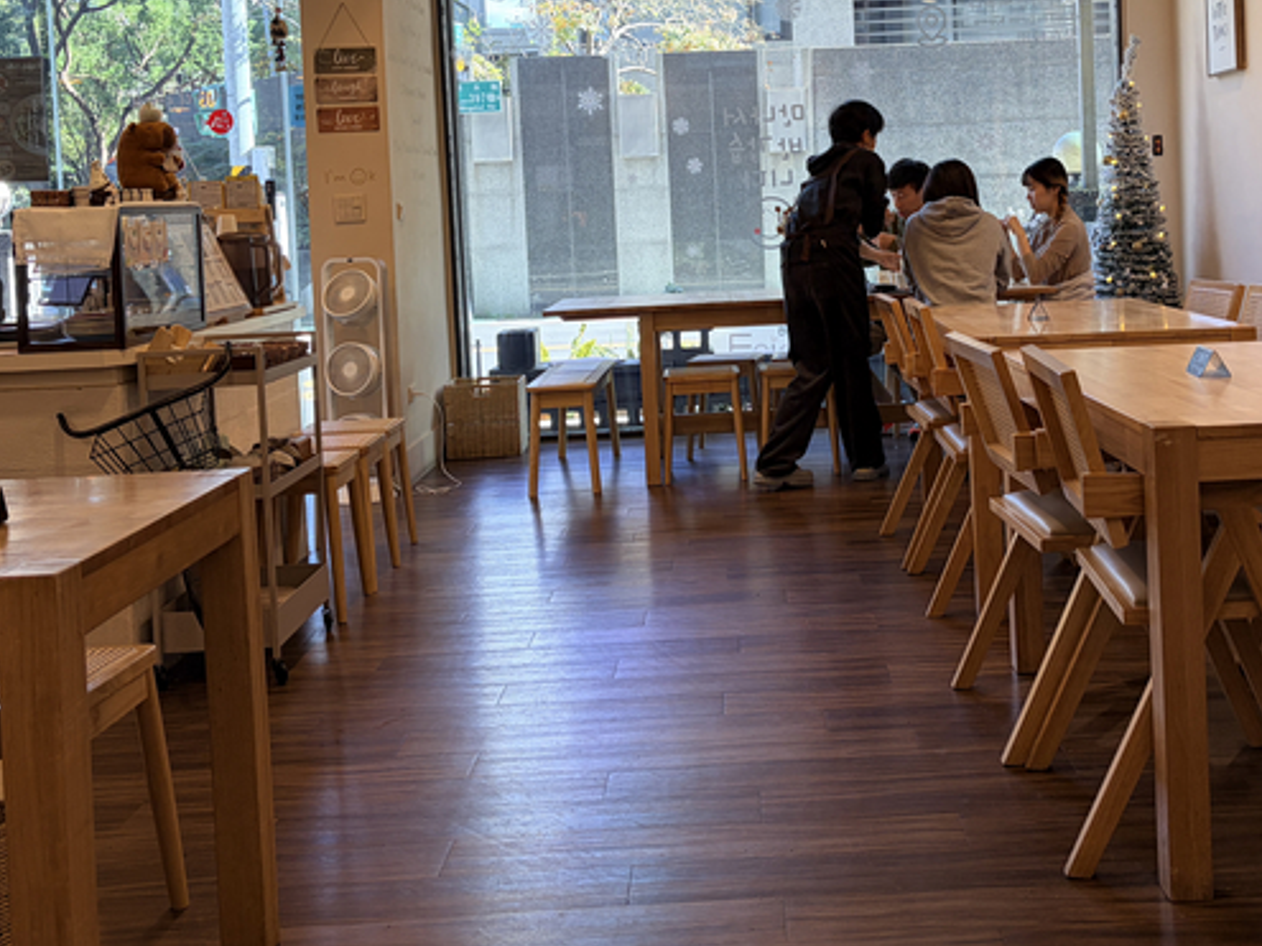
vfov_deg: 33.7
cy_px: 255
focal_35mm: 42
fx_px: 1531
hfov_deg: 44.5
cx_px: 778
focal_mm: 5.96
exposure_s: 1/120
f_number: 1.6
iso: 100
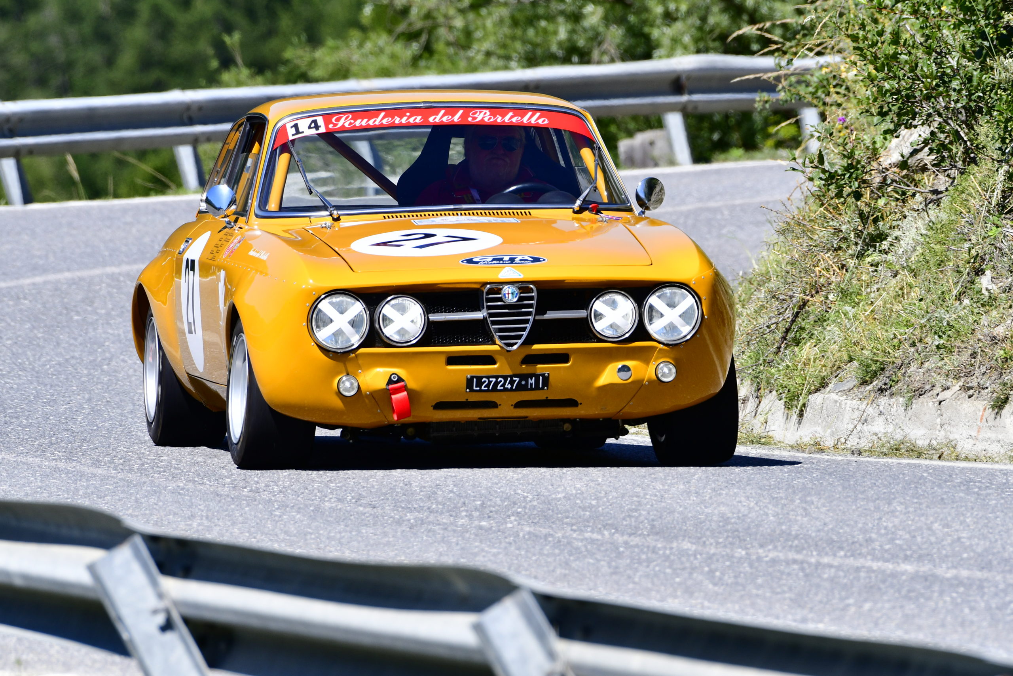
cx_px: 506
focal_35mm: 555
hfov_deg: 3.7
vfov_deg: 2.5
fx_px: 15617
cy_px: 338
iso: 400
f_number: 7.1
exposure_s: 1/1250
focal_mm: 370
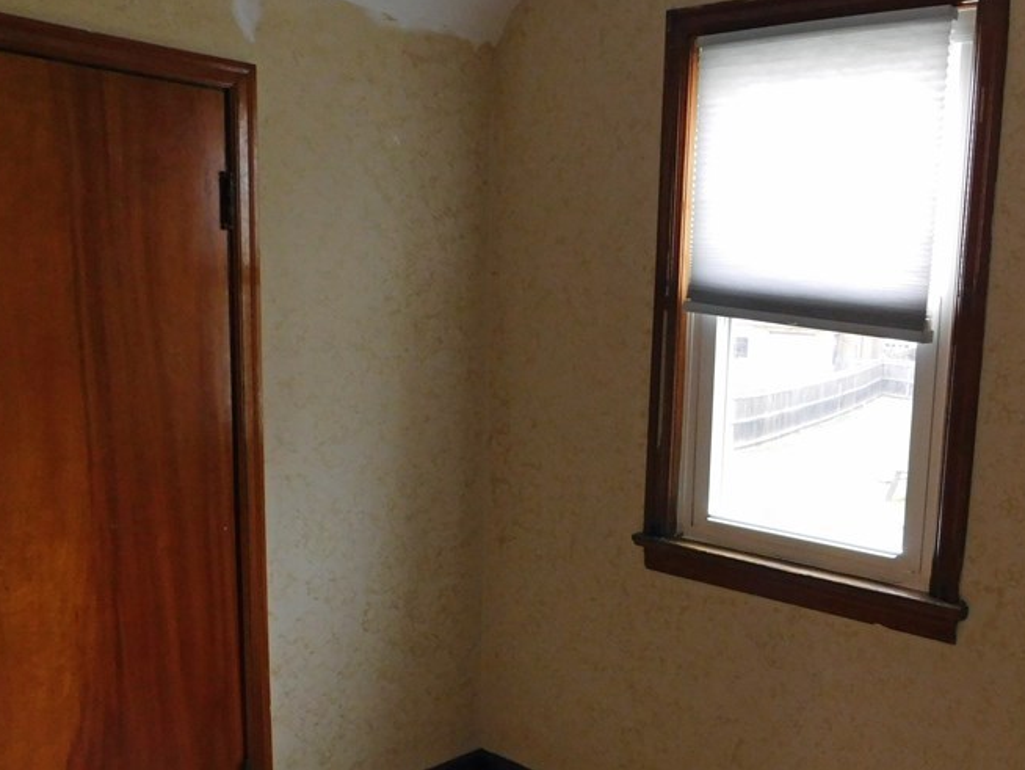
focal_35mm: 36
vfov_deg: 39.5
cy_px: 470
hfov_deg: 49.8
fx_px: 1066
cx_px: 732
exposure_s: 1/30
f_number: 3
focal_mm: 4
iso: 280
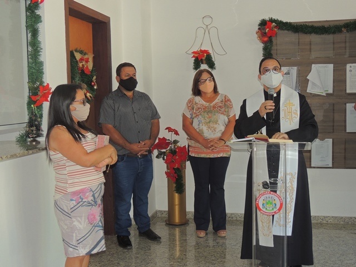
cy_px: 134
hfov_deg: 43.9
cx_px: 178
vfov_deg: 33.6
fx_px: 442
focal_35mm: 43
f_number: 3.4
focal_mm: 7.6
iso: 200
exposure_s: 1/30
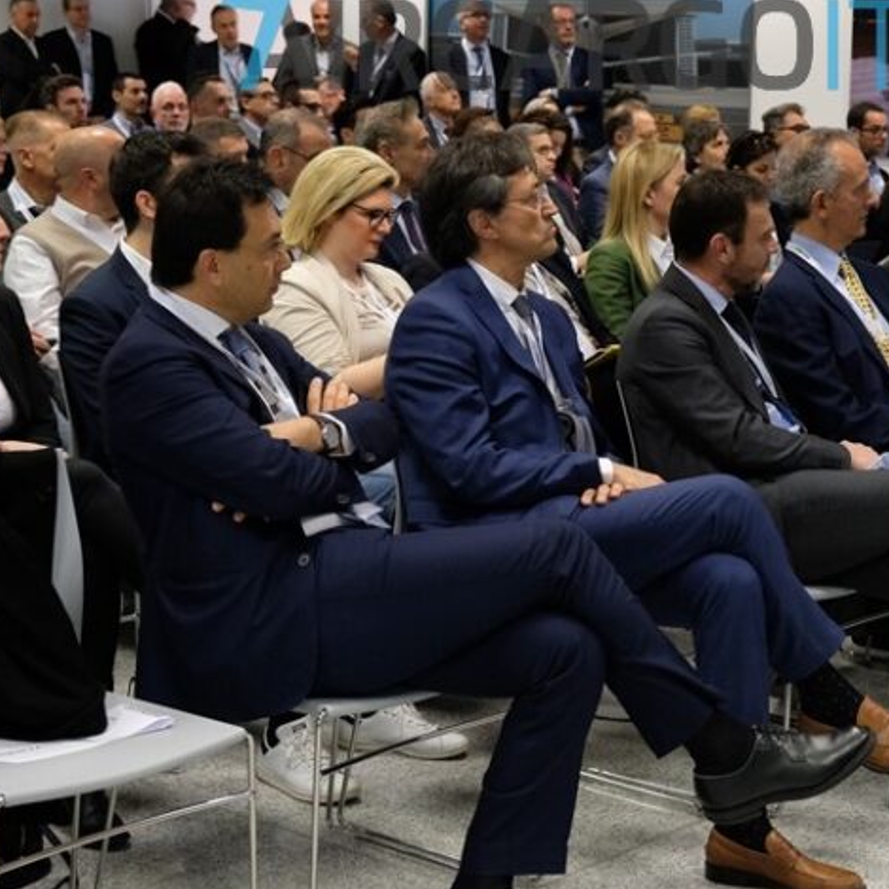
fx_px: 2179
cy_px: 422
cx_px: 671
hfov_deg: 22.8
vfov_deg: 23.1
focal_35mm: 75
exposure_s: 1/125
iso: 2000
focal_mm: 35.8
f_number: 4
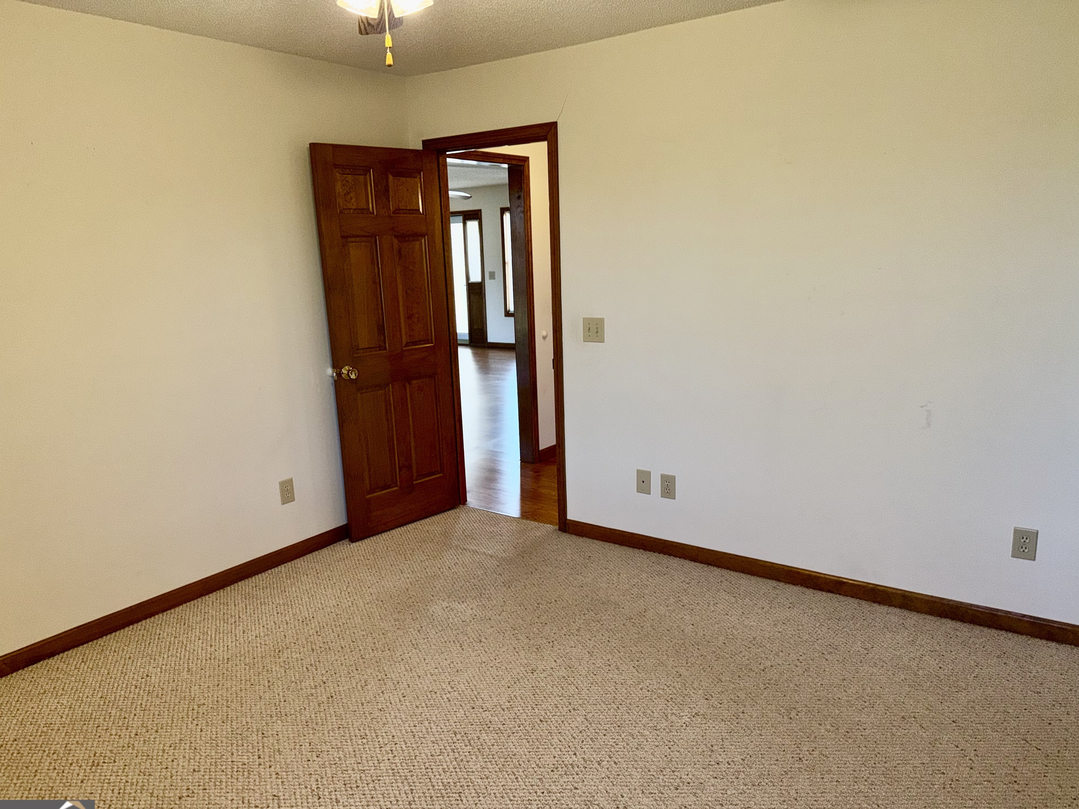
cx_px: 531
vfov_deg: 54.9
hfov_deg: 69.4
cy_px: 421
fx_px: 779
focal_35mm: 25
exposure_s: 1/172
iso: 50
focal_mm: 6.76
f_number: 1.78
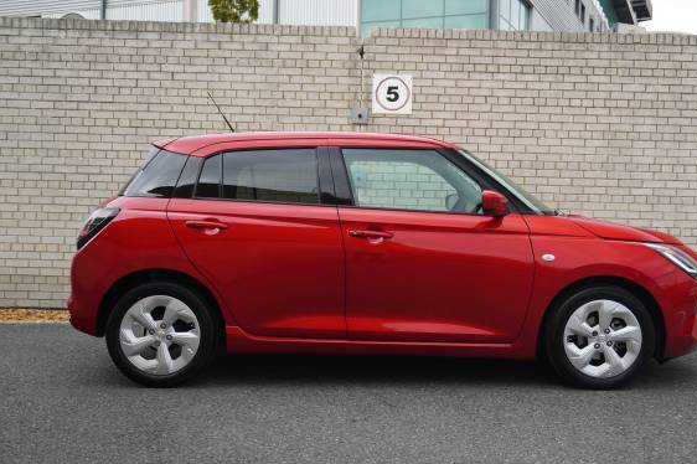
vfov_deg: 32.6
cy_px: 243
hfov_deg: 47.3
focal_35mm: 41
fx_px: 793
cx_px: 396
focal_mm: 24
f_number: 4.5
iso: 250
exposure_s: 1/160
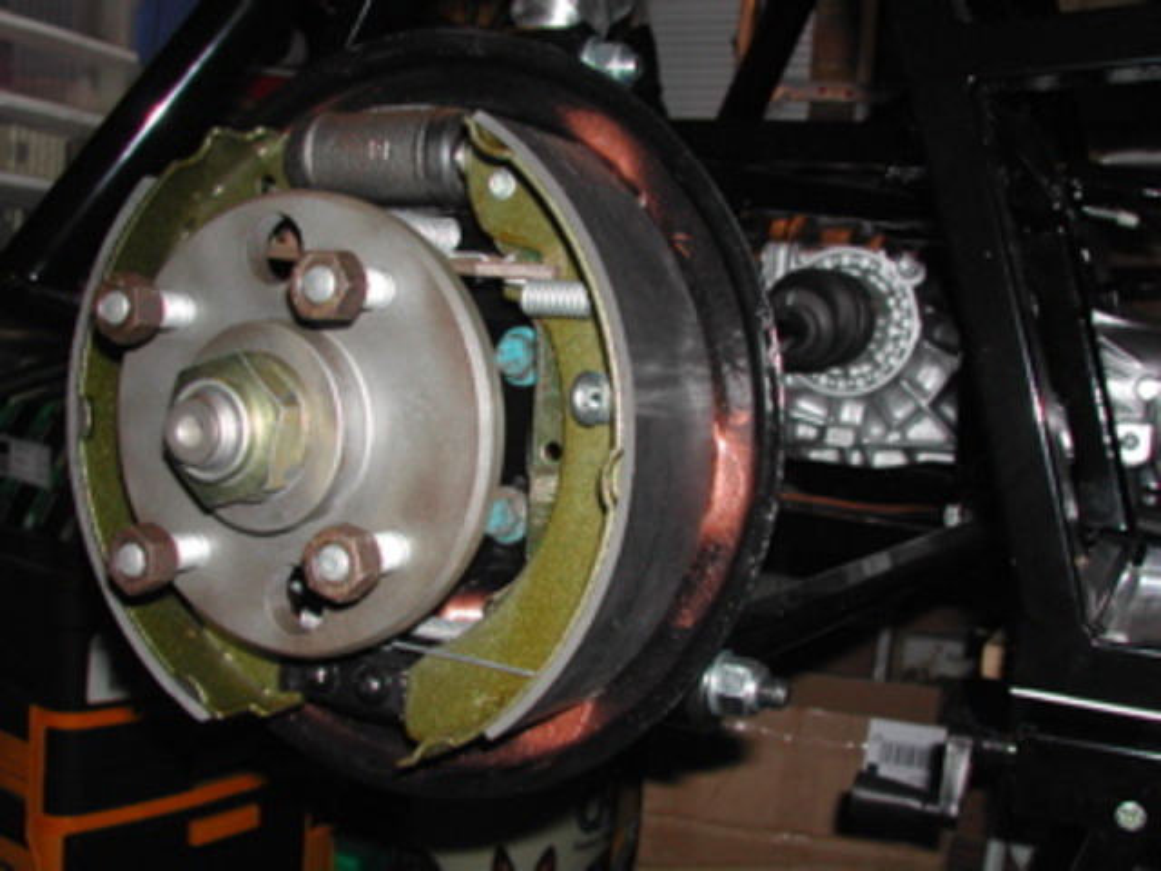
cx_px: 580
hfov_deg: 49.0
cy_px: 436
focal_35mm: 38
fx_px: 1274
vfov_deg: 37.7
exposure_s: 1/60
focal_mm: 8
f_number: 7.6
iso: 100
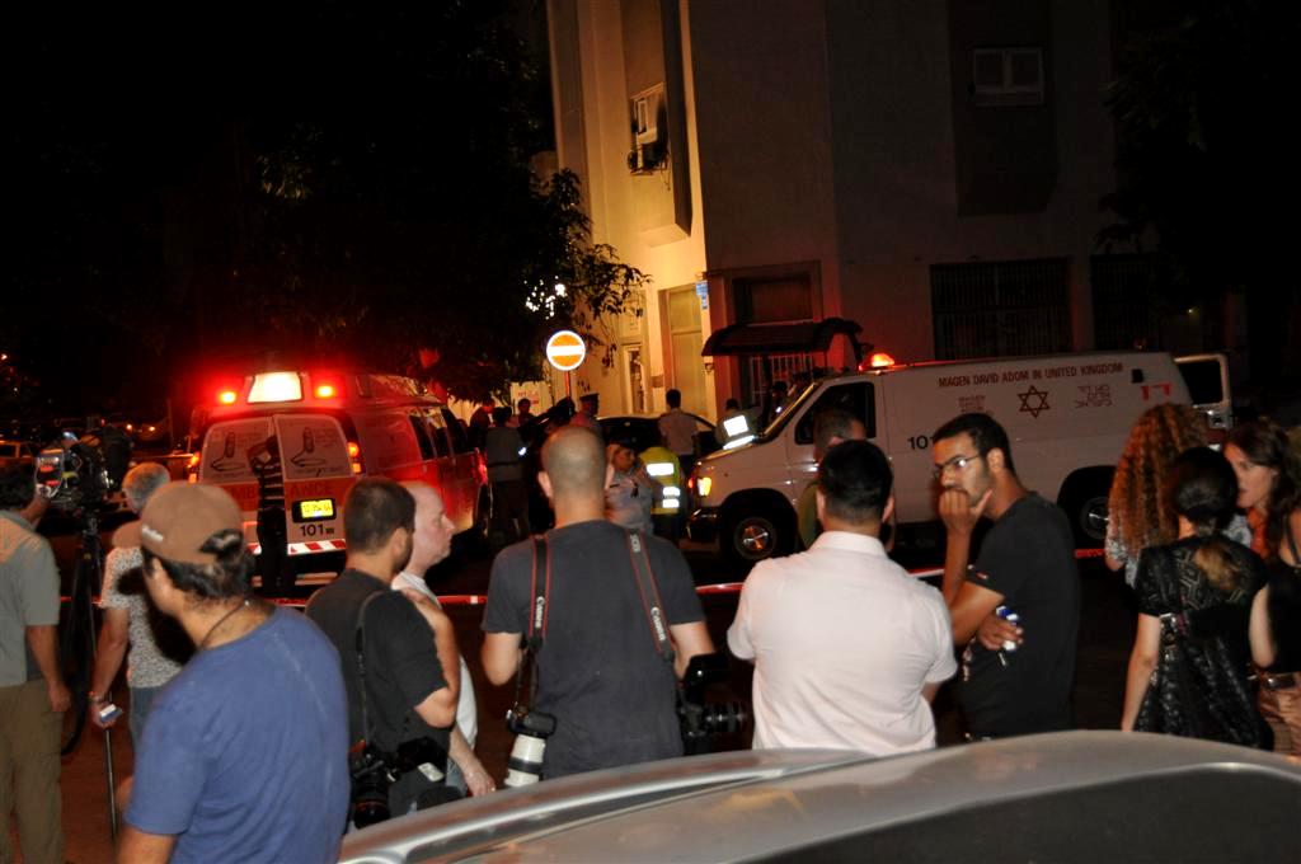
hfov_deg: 41.2
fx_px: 1732
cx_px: 650
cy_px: 432
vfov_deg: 28.0
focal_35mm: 48
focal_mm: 32
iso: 800
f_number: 4.2
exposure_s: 1/60
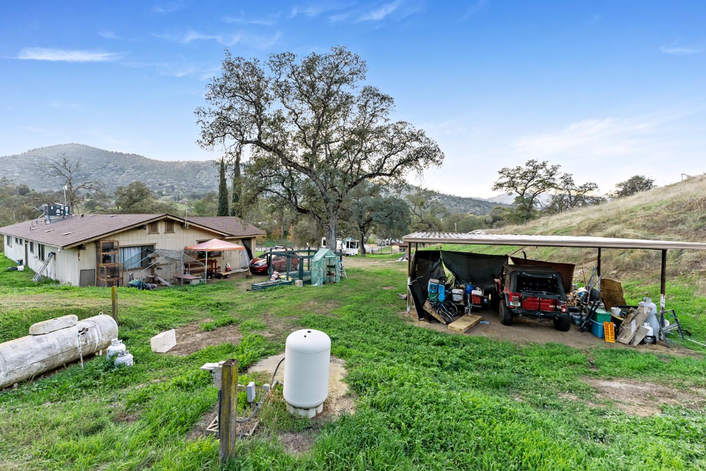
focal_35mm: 15
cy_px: 222
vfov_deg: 77.2
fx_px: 294
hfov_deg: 100.3
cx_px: 337
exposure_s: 1/60
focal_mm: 14
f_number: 4
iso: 80
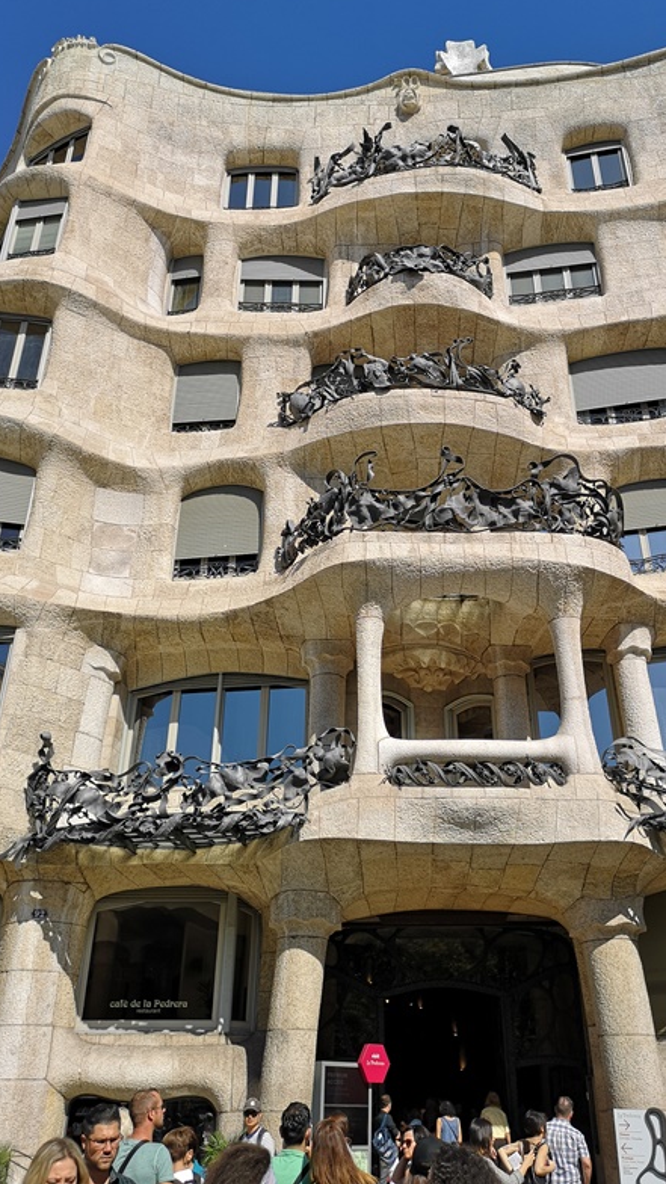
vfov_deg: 64.3
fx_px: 942
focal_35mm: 30
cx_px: 372
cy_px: 581
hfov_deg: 38.9
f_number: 1.8
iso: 50
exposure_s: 1/2681
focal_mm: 3.95
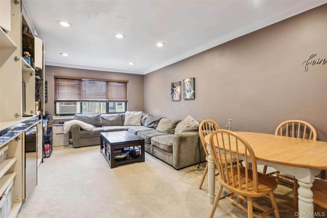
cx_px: 164
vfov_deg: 70.4
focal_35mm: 17
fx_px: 154
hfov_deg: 93.3
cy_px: 109
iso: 200
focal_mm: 17
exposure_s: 1/6
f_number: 8
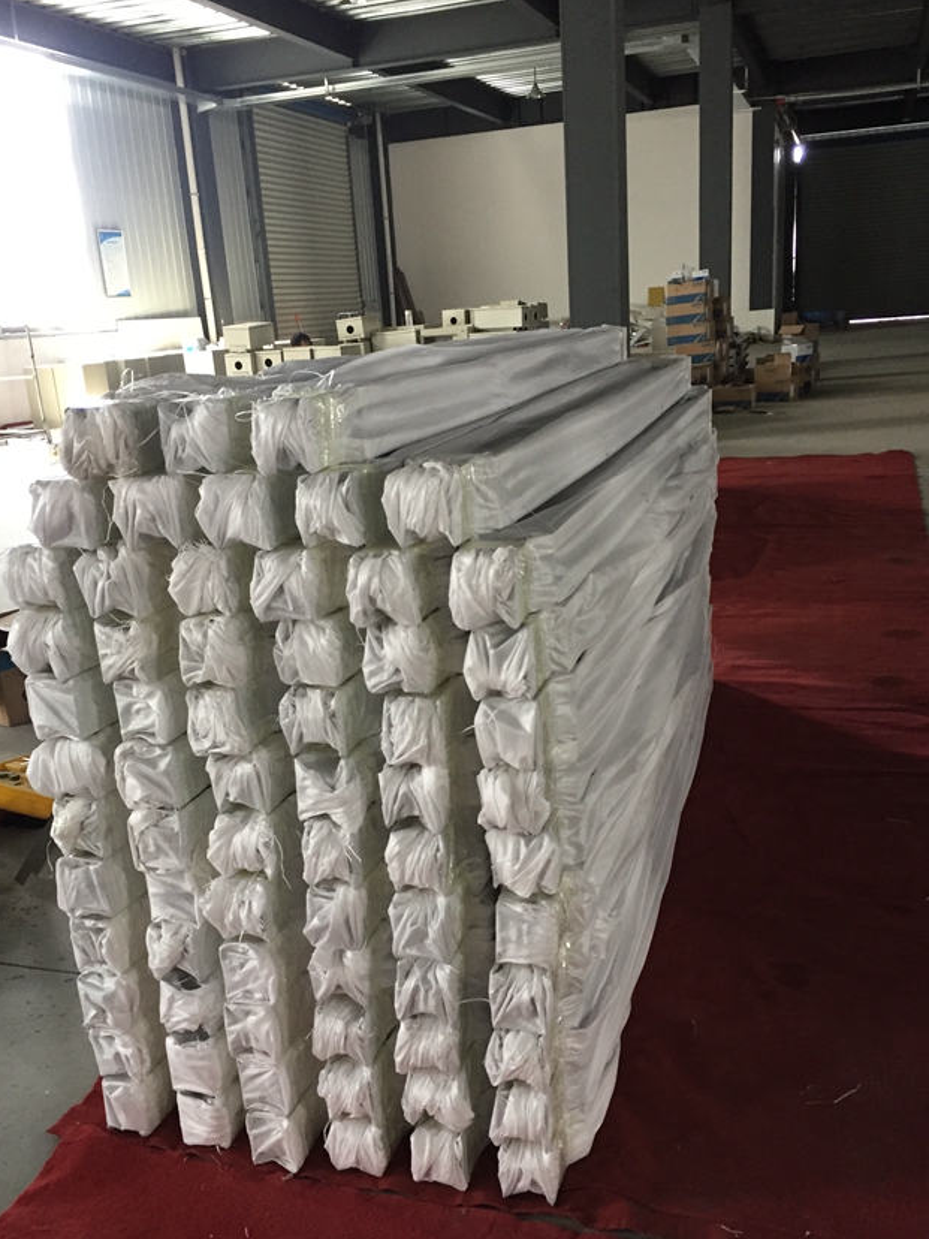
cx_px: 448
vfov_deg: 56.7
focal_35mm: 32
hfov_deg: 44.2
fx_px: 1145
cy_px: 669
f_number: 2.2
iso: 200
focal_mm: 4.15
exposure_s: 1/33
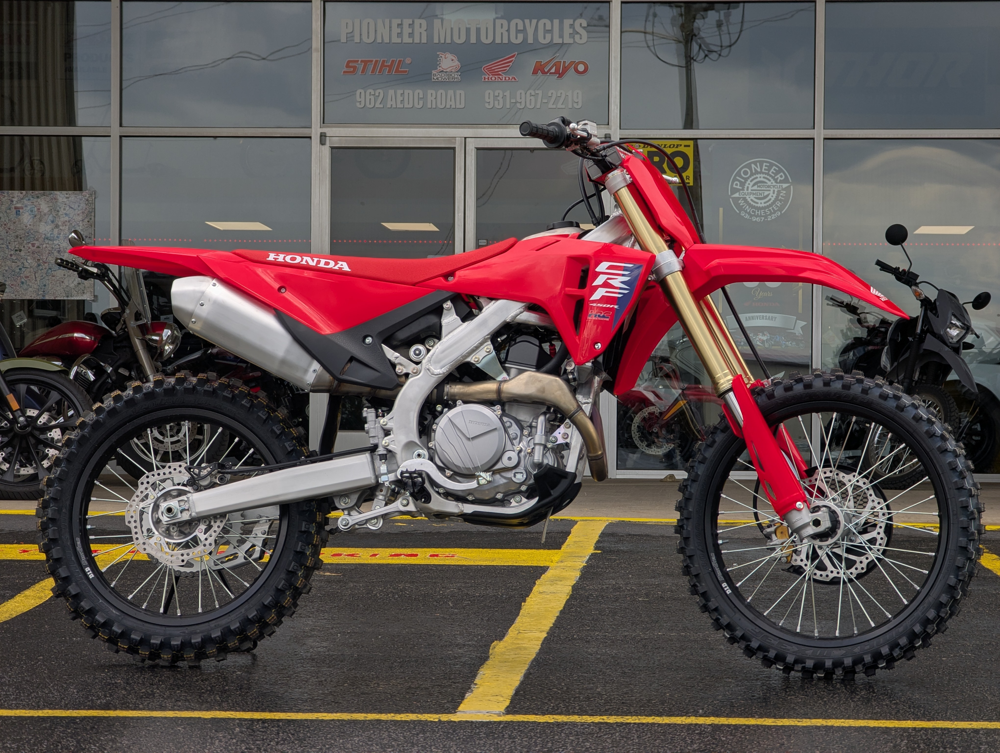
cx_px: 500
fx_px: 3066
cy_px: 376
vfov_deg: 14.0
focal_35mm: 106
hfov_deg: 18.5
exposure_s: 1/186
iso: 31
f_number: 3.5
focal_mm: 19
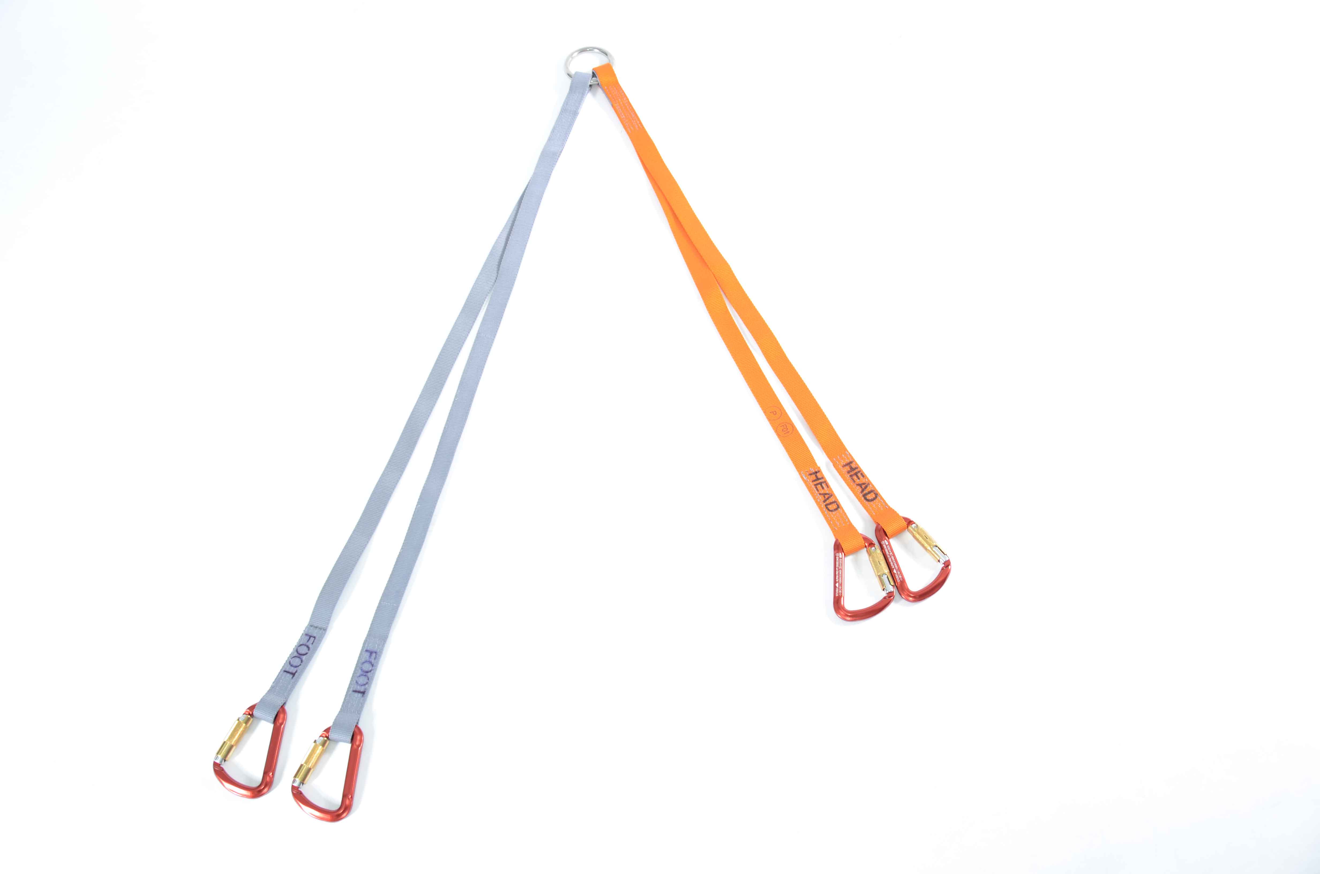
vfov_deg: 31.8
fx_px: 1537
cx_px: 660
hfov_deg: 46.5
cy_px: 437
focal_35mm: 42
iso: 100
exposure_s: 1/100
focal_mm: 28
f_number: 4
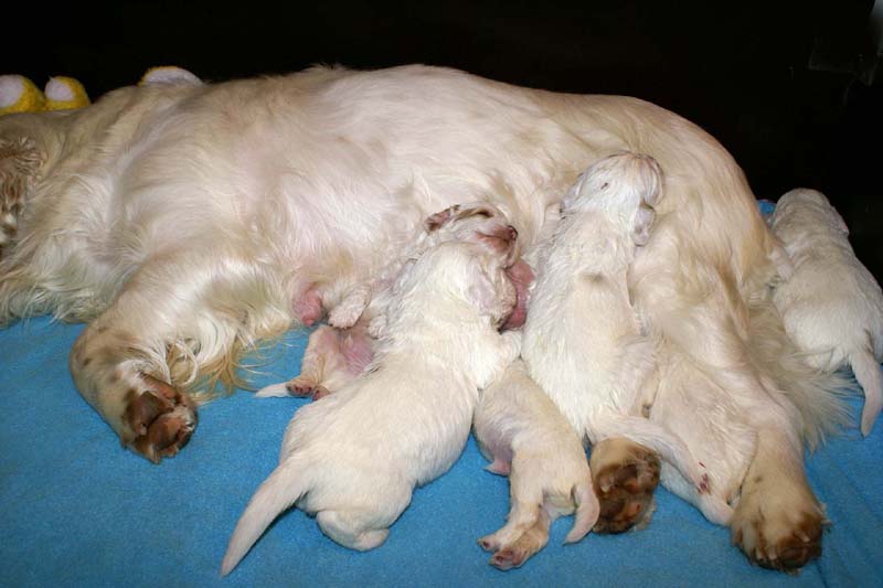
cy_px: 294
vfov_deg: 40.0
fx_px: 809
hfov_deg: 57.2
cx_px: 442
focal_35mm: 33
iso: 400
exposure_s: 1/60
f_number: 5.6
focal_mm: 22
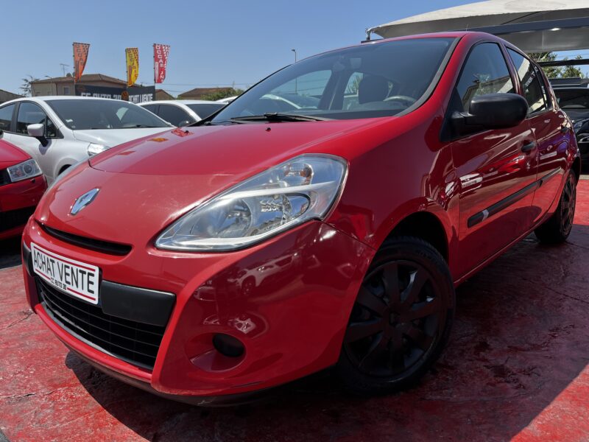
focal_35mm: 26
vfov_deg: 53.1
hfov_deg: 67.3
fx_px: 442
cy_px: 221
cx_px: 294
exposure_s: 1/2268
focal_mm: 5.1
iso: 50
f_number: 1.6
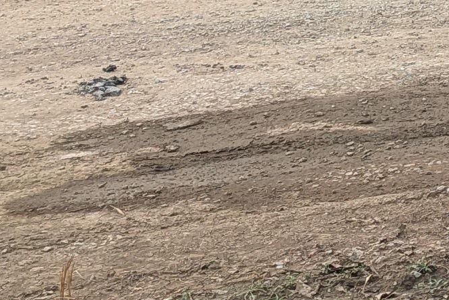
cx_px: 1306
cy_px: -348
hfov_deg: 10.2
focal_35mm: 154
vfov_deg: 8.4
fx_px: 1921
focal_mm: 6.9
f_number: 1.68
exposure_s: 1/387
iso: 19
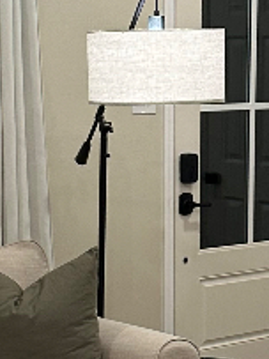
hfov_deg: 12.2
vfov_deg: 16.1
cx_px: 131
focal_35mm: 121
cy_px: 322
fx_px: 1255
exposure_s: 1/120
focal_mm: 6.86
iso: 200
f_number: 1.78
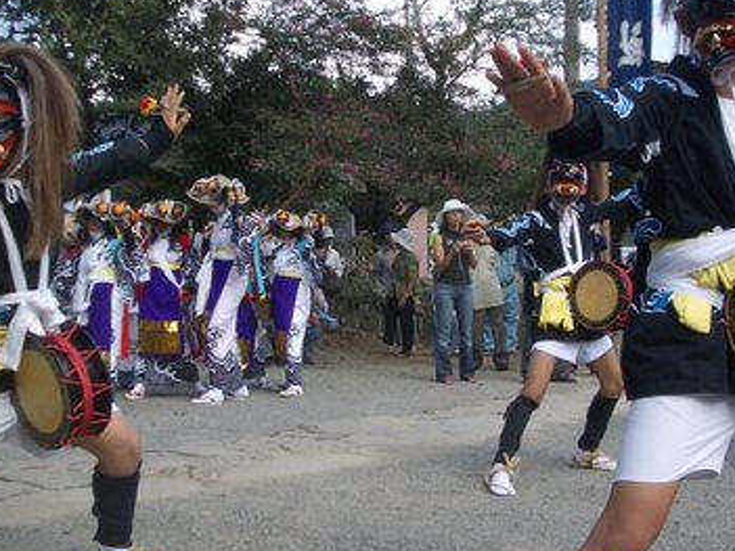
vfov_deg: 24.8
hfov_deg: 32.7
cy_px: 237
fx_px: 1252
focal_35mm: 59
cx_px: 320
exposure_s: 1/250
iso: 50
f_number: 4.3
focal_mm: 5.8
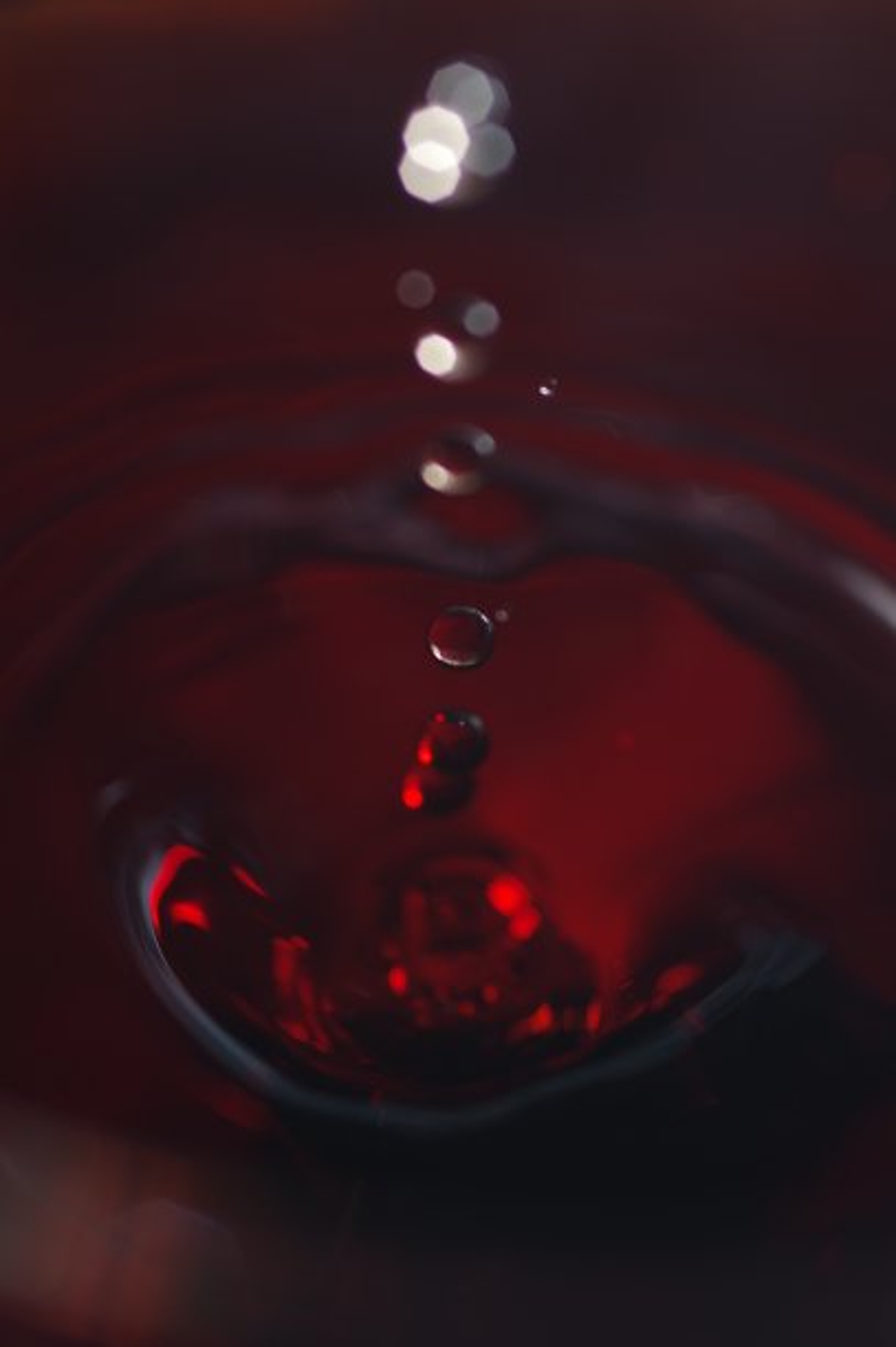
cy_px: 674
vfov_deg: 13.1
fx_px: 5871
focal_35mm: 157
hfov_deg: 8.7
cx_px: 448
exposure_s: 1/100
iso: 100
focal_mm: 105
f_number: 3.5
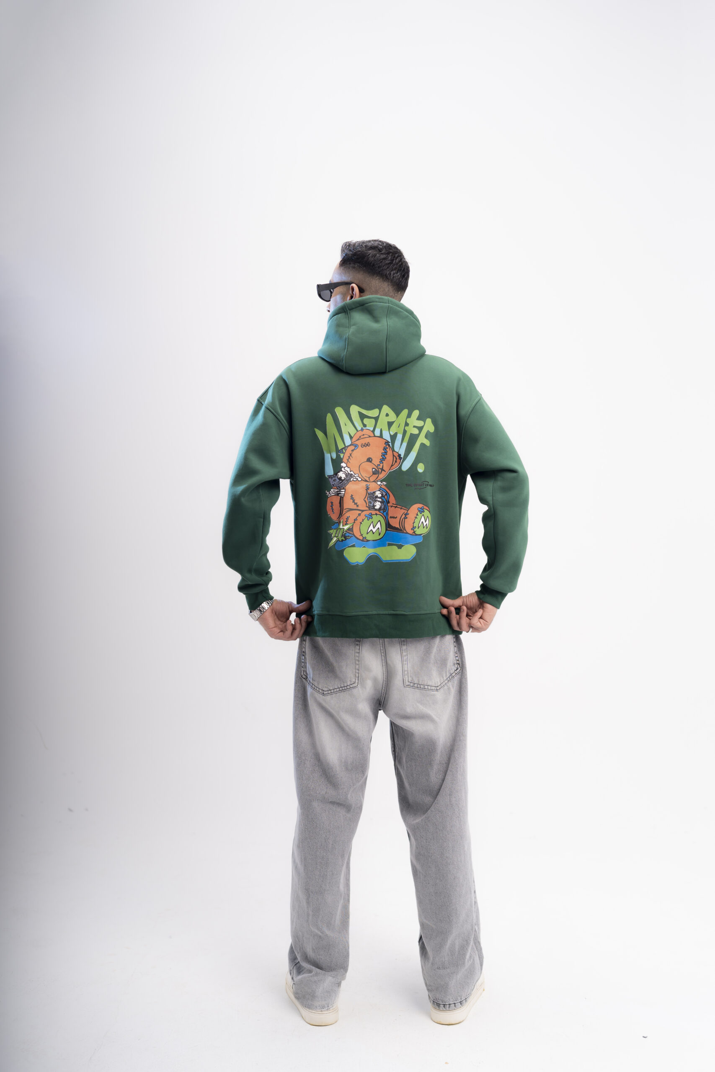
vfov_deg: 54.4
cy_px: 536
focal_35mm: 35
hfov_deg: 37.9
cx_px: 358
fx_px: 1042
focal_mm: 35
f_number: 2.5
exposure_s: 1/250
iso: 100
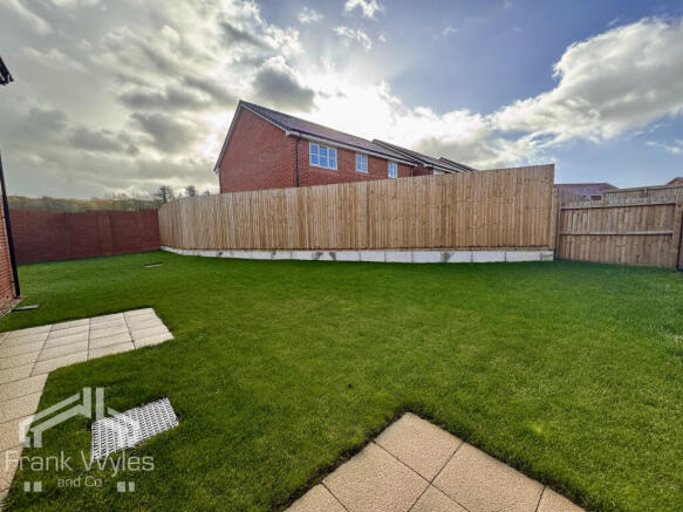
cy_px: 256
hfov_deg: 102.1
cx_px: 342
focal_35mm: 14
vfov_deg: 85.7
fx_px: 276
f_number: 2.2
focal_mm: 2.22
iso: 40
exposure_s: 1/288
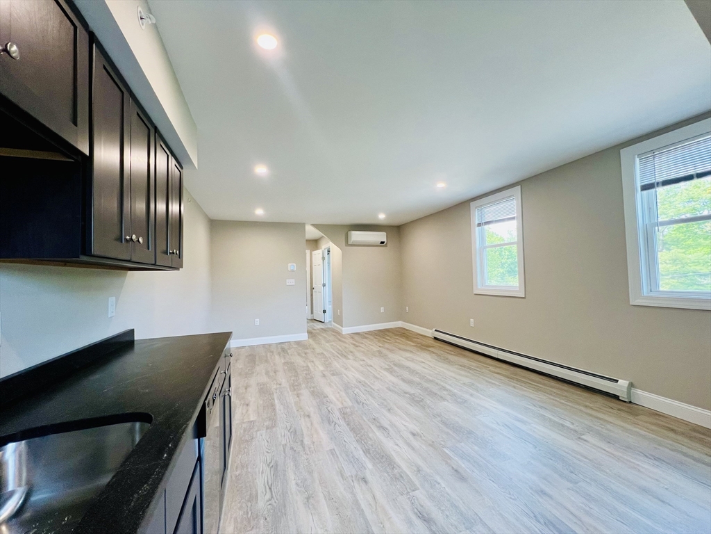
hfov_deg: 106.2
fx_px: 267
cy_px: 267
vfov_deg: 89.9
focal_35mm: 13
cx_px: 356
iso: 160
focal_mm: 1.57
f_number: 1.8
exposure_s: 1/120
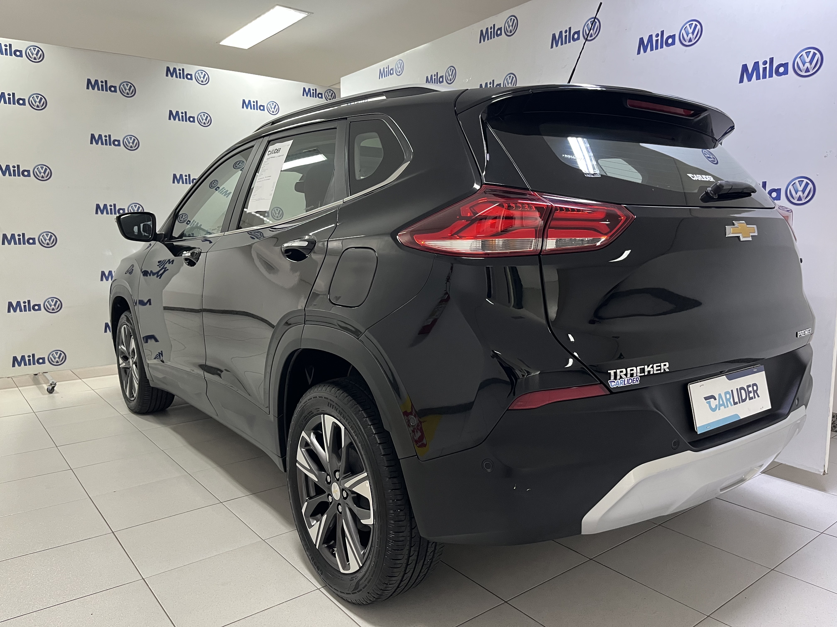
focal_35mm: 26
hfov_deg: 67.3
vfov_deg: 53.1
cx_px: 418
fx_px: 629
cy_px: 314
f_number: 1.6
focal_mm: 5.1
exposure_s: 1/60
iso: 250
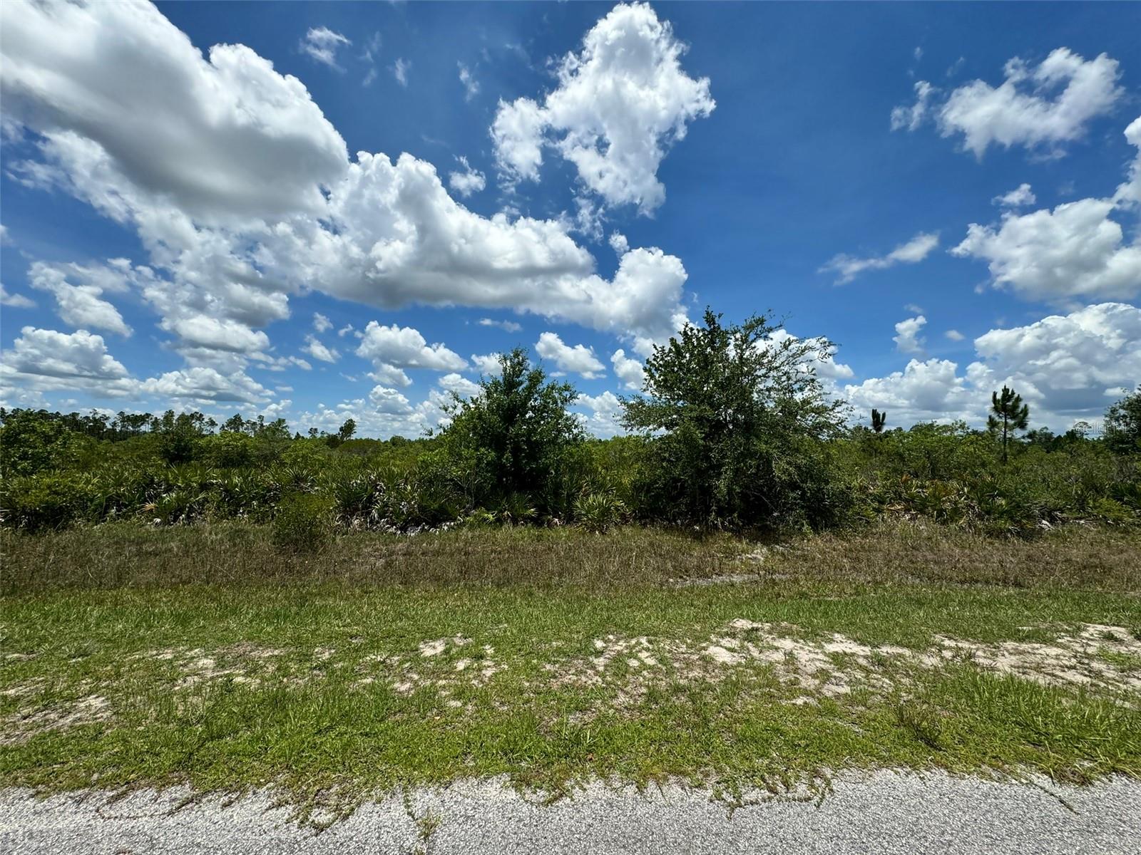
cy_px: 428
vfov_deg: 85.7
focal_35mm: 14
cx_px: 570
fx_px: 461
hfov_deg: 102.1
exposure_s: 1/2674
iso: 50
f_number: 2.2
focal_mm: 2.22
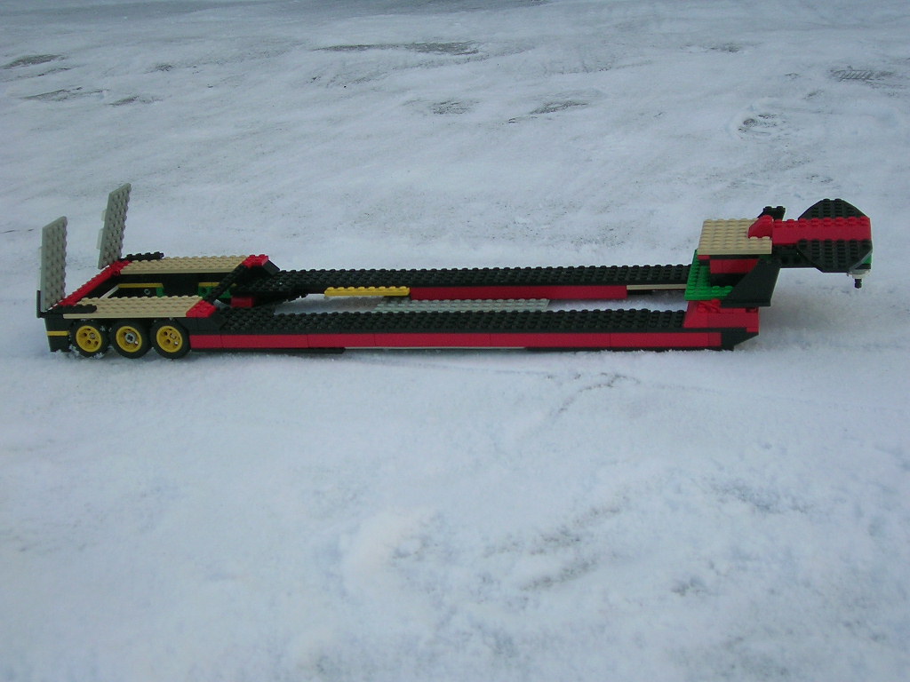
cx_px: 455
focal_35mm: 53
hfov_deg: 36.2
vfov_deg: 27.5
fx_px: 1393
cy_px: 341
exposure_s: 1/261
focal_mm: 8
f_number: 3.2
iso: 50
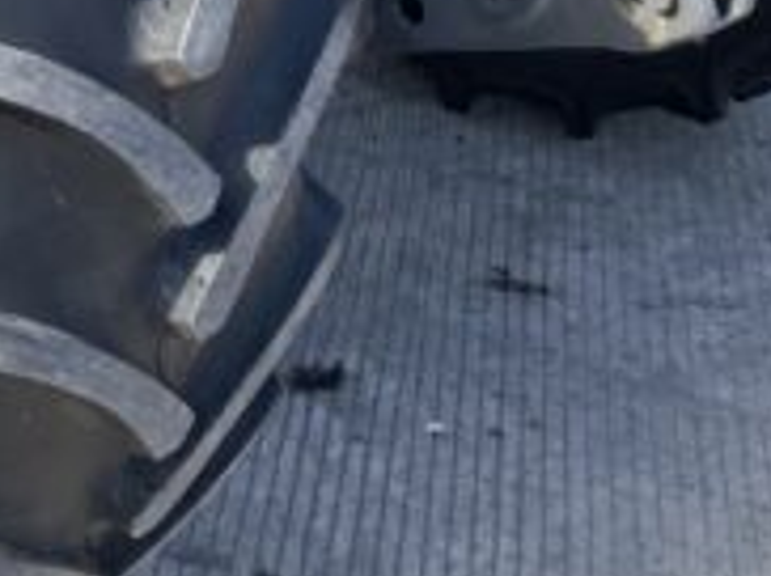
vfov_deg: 14.2
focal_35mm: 102
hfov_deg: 18.5
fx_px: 2269
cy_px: 0
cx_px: -85
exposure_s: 1/422
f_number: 1.8
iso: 16
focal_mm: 3
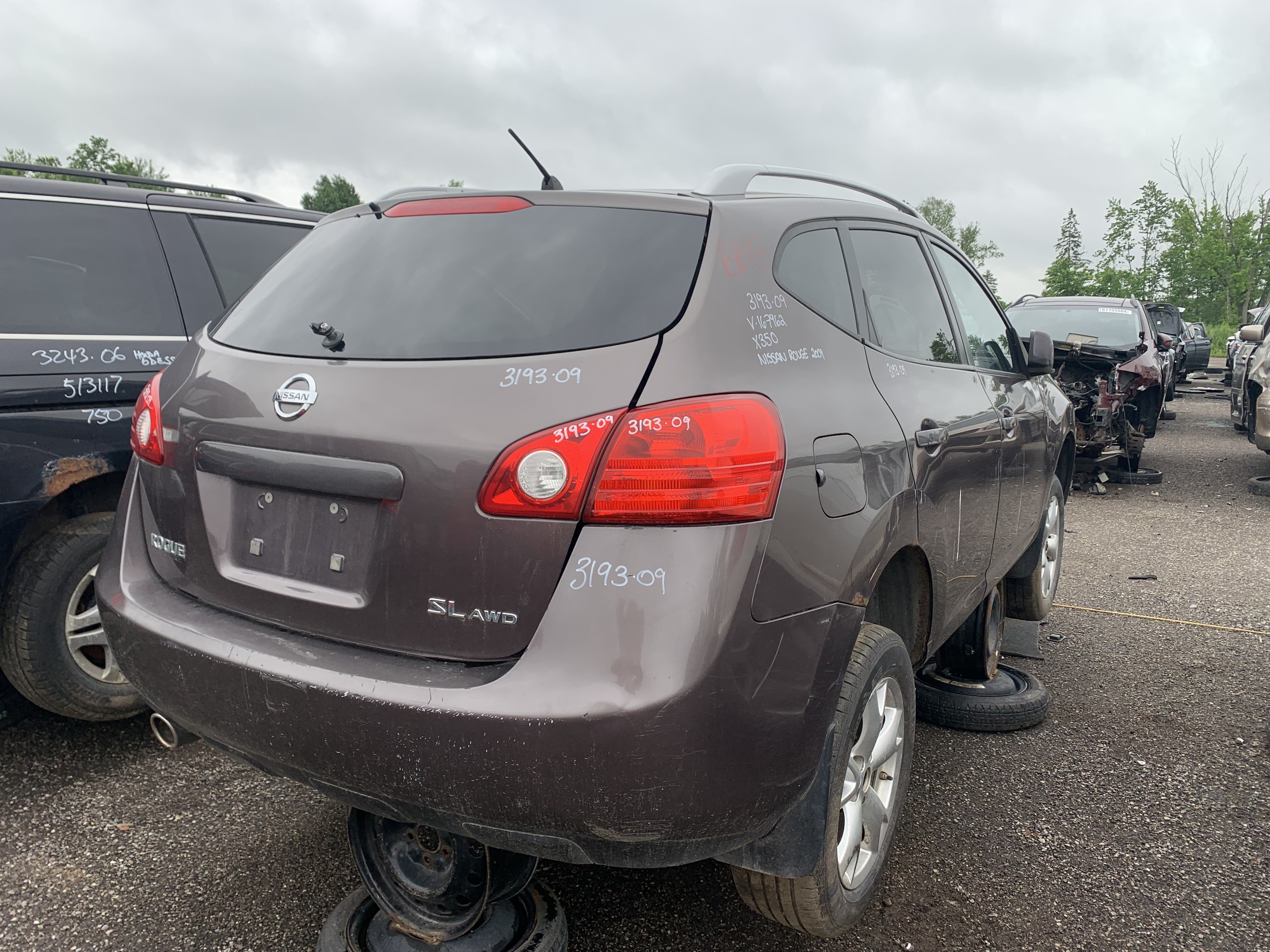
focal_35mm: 26
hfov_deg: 67.3
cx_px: 635
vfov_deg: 53.1
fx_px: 954
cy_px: 476
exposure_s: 1/340
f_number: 1.8
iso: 25
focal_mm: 4.25
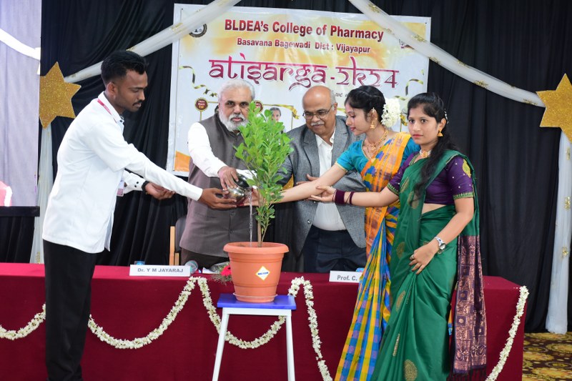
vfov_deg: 23.8
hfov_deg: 35.1
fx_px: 905
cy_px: 190
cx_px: 286
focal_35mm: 57
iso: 800
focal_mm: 38
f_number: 4.5
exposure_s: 1/30
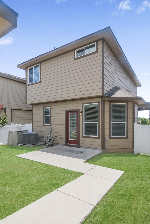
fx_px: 112
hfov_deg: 67.4
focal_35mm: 18
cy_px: 112
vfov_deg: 90.0
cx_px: 75
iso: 100
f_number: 9
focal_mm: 12
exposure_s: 1/320
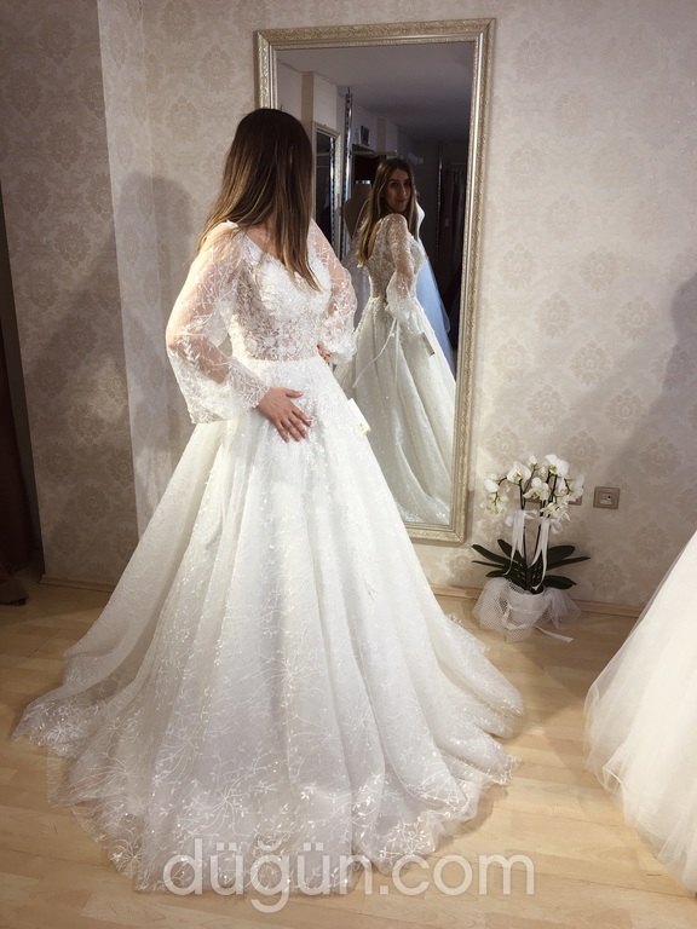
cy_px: 464
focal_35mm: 29
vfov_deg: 61.7
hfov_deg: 48.2
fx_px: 779
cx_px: 348
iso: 25
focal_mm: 4.15
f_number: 2.2
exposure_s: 1/100
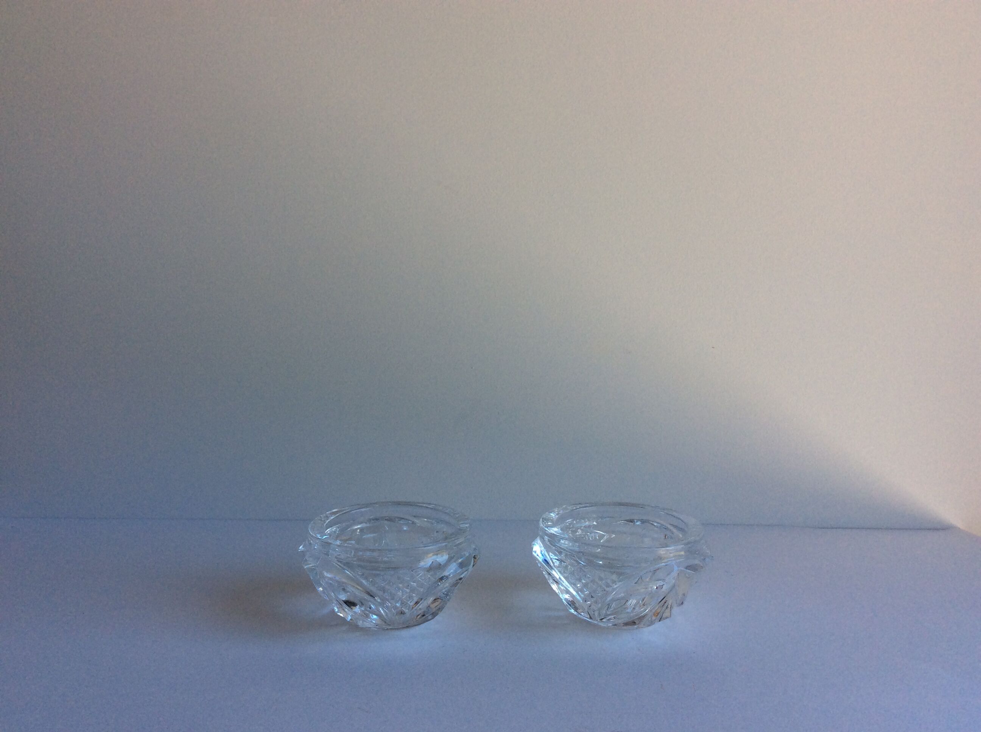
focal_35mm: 32
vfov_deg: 44.1
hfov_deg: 56.9
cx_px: 490
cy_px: 366
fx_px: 906
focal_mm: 3.3
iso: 40
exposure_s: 1/100
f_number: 2.4
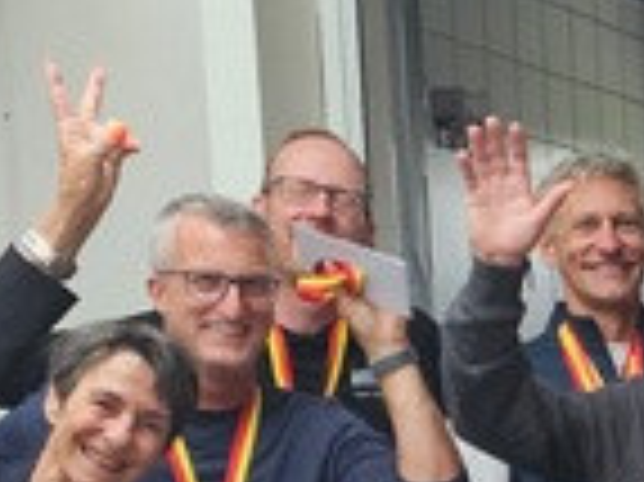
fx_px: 2398
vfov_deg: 11.0
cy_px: 734
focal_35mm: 129
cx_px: 1202
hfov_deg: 13.5
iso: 32
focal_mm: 6.3
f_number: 1.7
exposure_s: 1/100
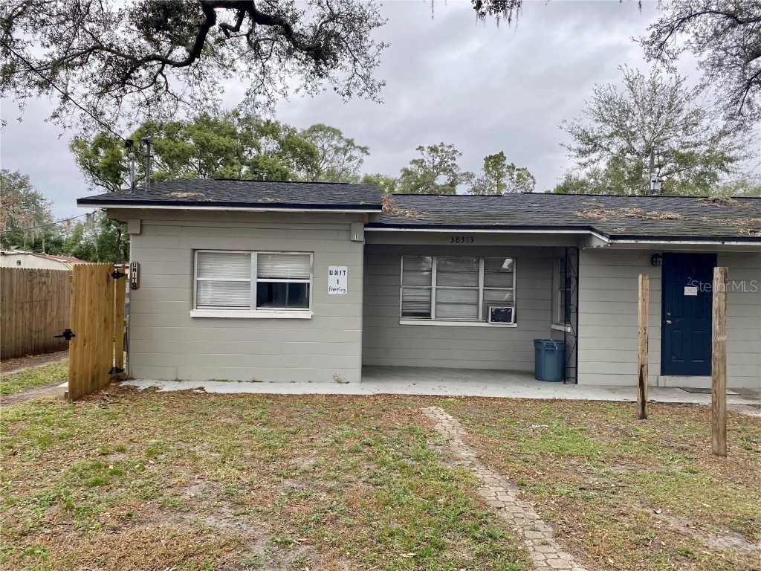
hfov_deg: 67.3
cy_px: 286
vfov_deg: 53.1
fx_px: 572
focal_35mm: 26
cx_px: 380
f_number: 1.8
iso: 32
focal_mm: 4.25
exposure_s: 1/557
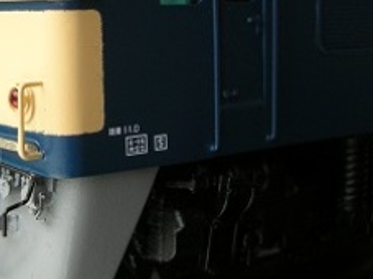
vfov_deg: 18.9
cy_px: 42
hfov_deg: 25.2
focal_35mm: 77
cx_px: 123
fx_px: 829
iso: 50
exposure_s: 1/92
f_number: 2.8
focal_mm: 5.8
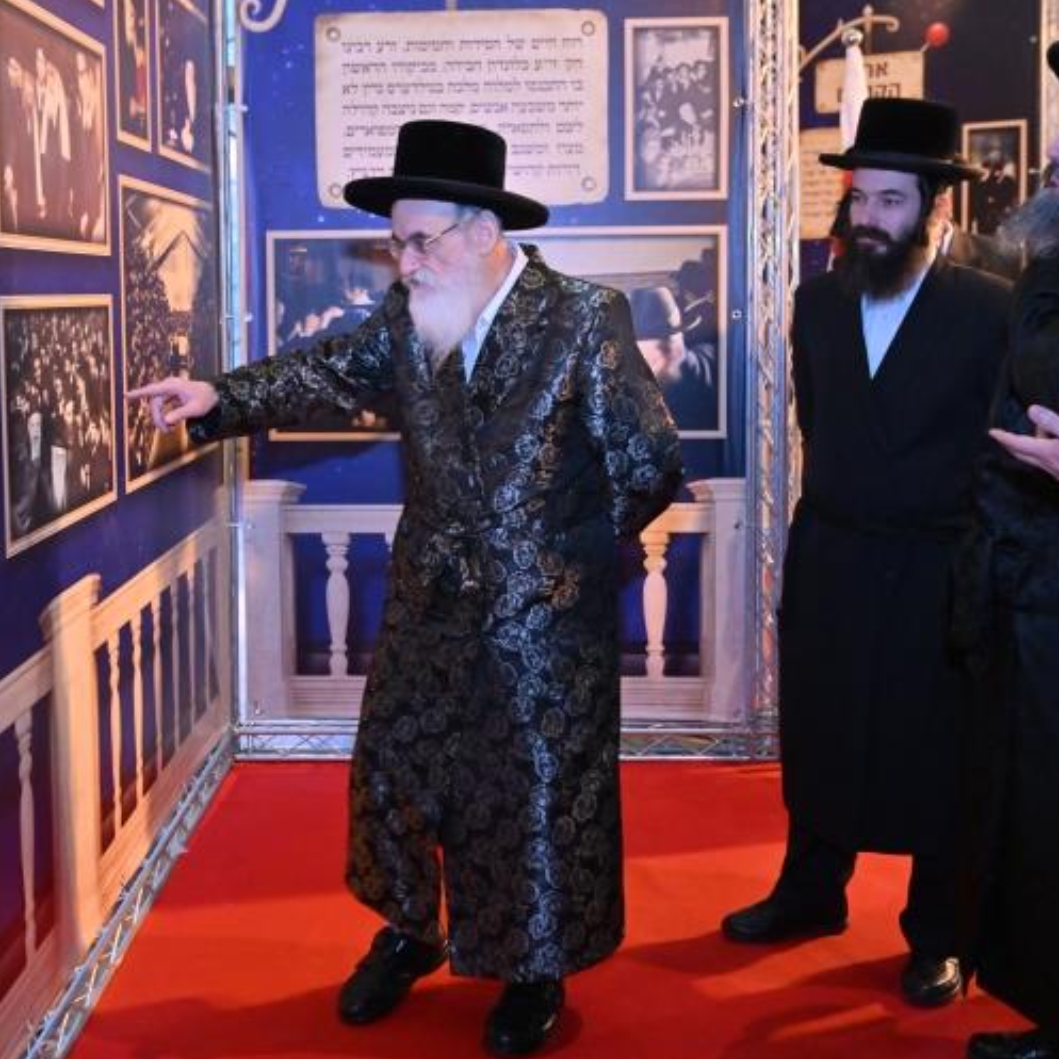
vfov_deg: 39.6
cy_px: 370
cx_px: 443
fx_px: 1454
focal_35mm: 42
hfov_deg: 39.9
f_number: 4
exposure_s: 1/125
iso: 1000
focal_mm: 24
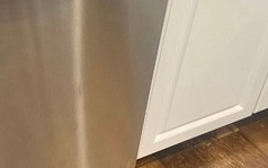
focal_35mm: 74
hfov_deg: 26.8
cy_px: 77
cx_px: 24
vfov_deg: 17.6
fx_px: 541
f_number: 1.8
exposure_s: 1/60
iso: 160
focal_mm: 4.25
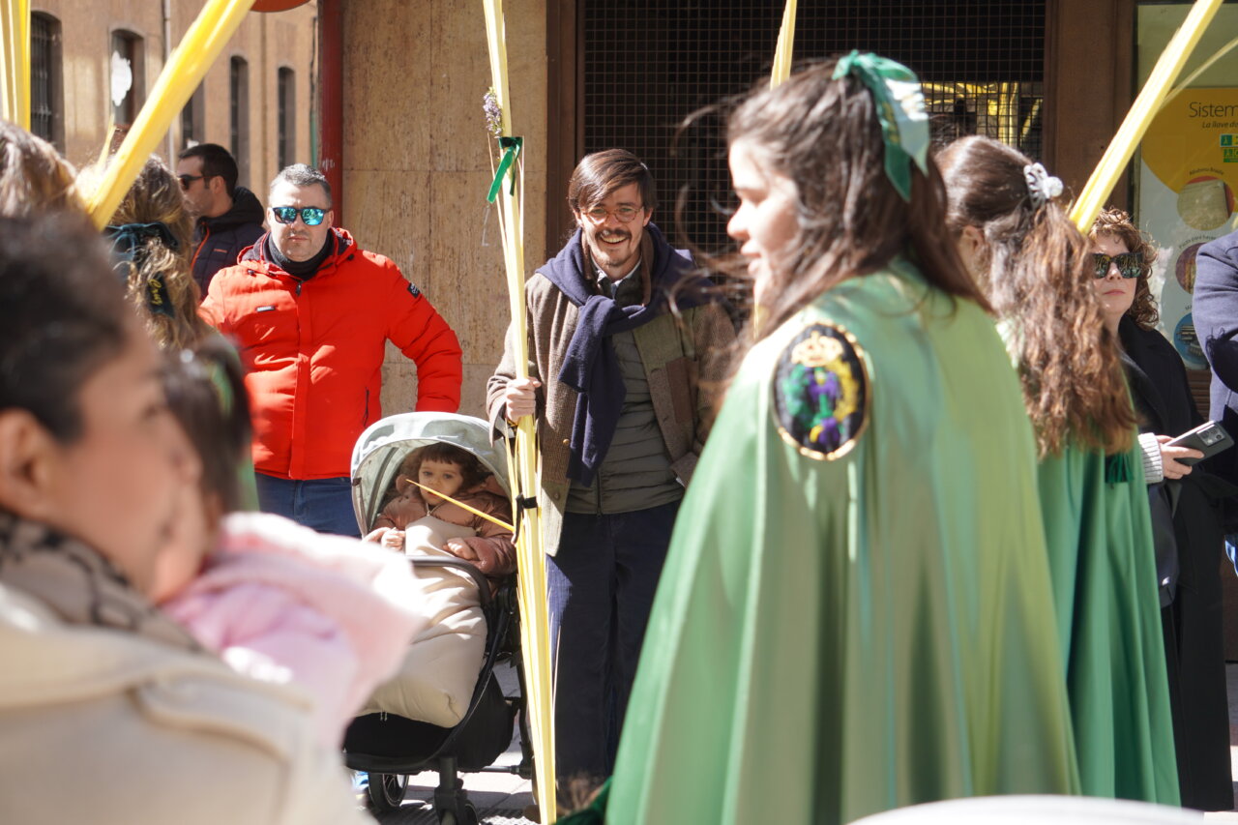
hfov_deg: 24.6
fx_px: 2837
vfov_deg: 16.5
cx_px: 619
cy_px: 412
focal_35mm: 82
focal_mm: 55
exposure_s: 1/160
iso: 125
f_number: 4.5
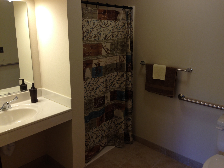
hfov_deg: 55.4
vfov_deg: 42.9
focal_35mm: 33
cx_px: 112
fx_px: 214
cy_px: 84
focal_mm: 4.12
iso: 64
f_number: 2.4
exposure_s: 1/40
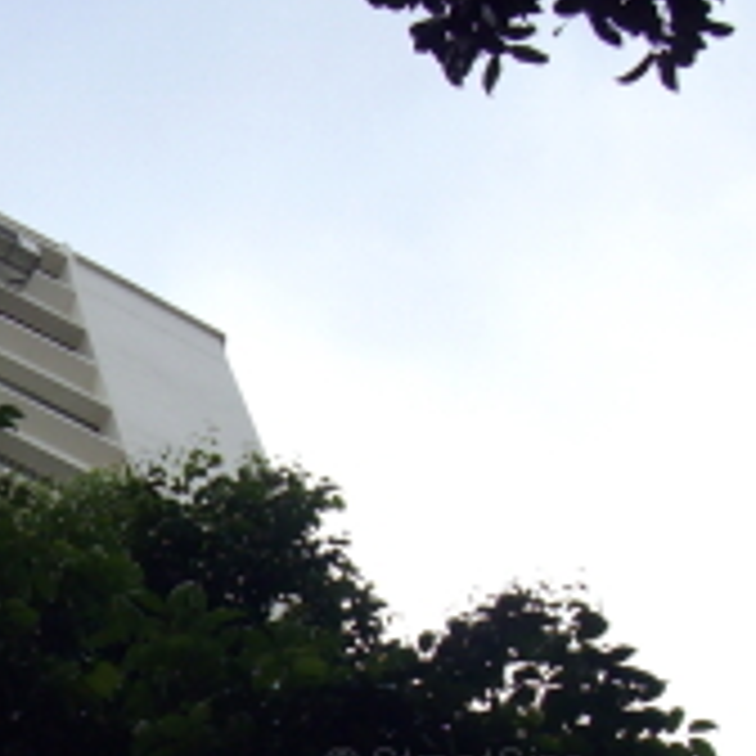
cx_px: -238
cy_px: 770
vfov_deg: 15.9
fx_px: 2644
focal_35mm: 107
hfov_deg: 15.5
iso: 80
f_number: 5.6
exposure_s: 1/200
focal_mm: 6.2
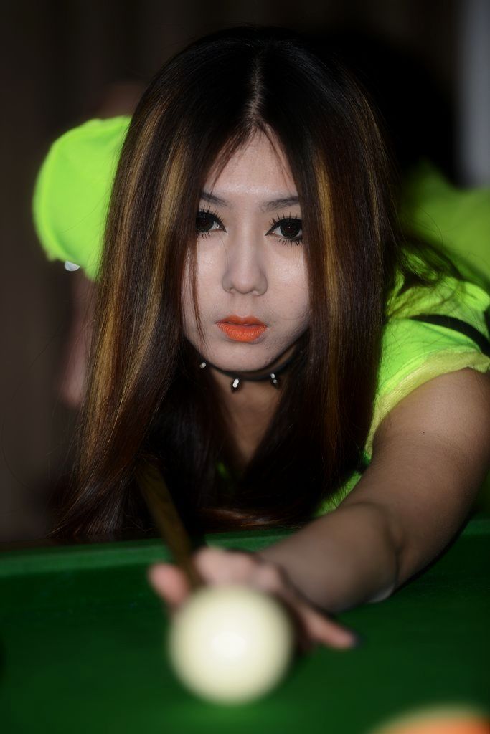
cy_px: 367
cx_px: 245
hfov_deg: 6.9
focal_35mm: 200
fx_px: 4082
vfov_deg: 10.3
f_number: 2.8
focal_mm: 200
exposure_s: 1/250
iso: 100
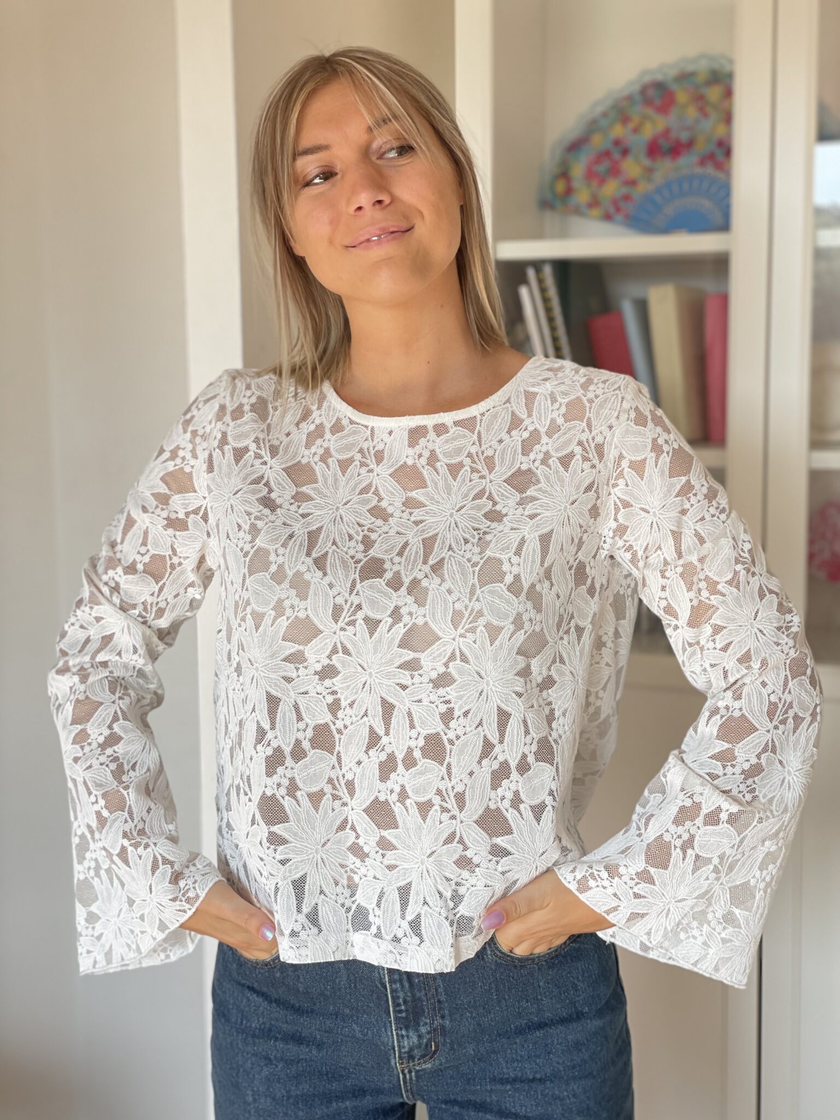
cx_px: 420
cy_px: 560
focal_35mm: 52
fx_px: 1682
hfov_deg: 28.0
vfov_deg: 36.8
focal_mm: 6
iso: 32
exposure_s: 1/122
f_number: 2
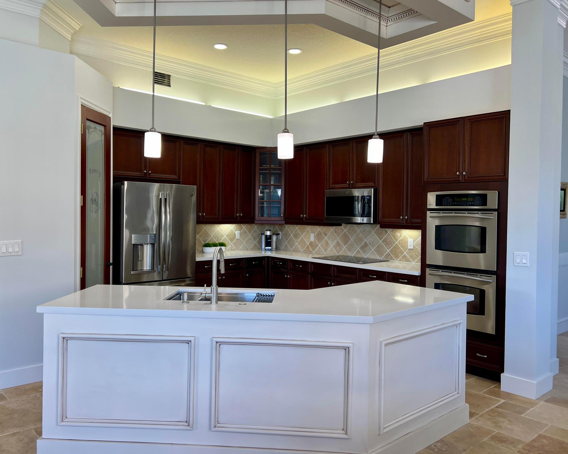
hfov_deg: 62.2
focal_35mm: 28
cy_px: 222
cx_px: 273
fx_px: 471
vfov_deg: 51.5
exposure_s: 1/120
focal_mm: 5.7
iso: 64
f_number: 1.5
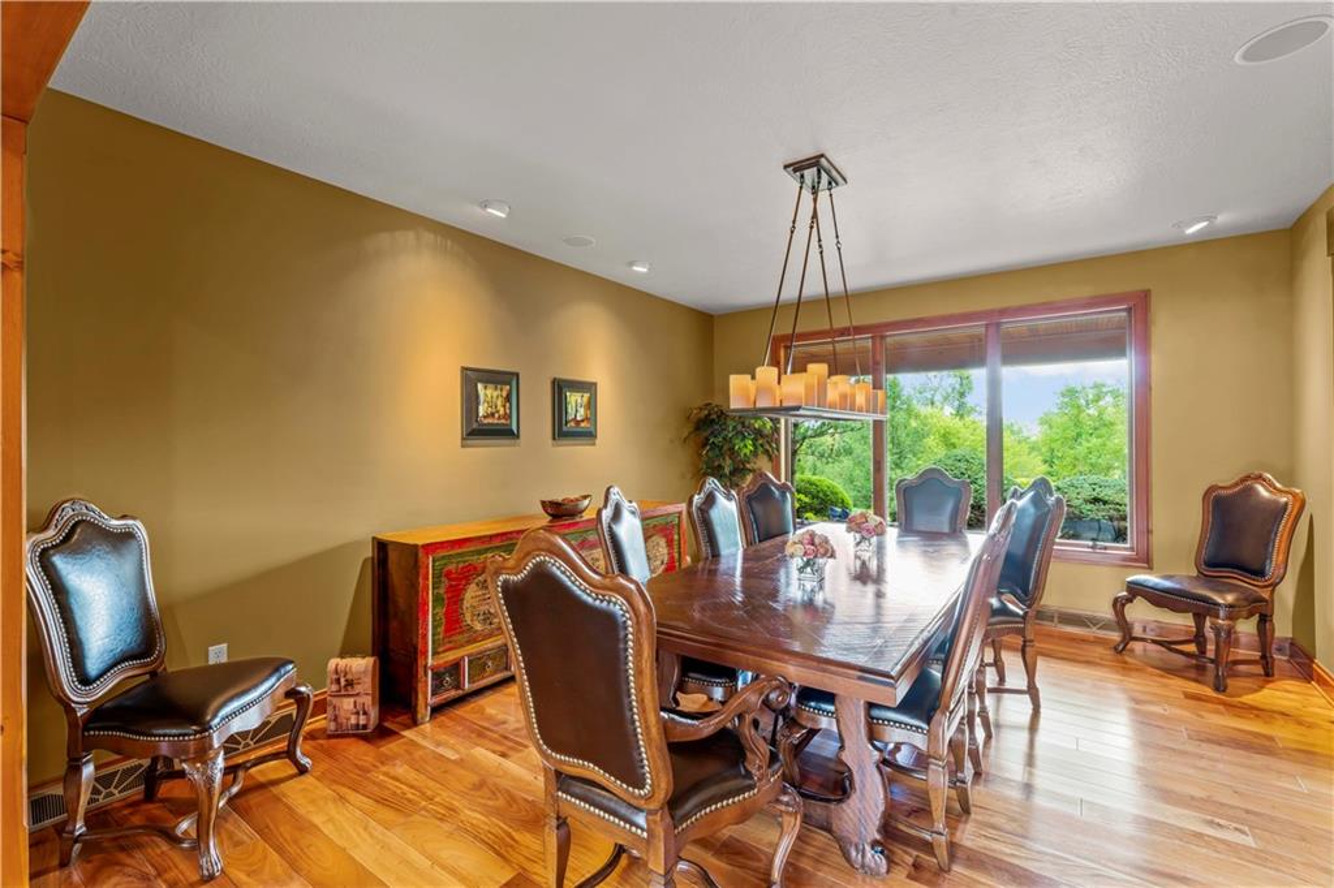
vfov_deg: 74.4
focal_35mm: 16
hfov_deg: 97.5
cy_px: 444
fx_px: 585
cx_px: 667
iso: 160
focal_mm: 15.8
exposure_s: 4
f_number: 13
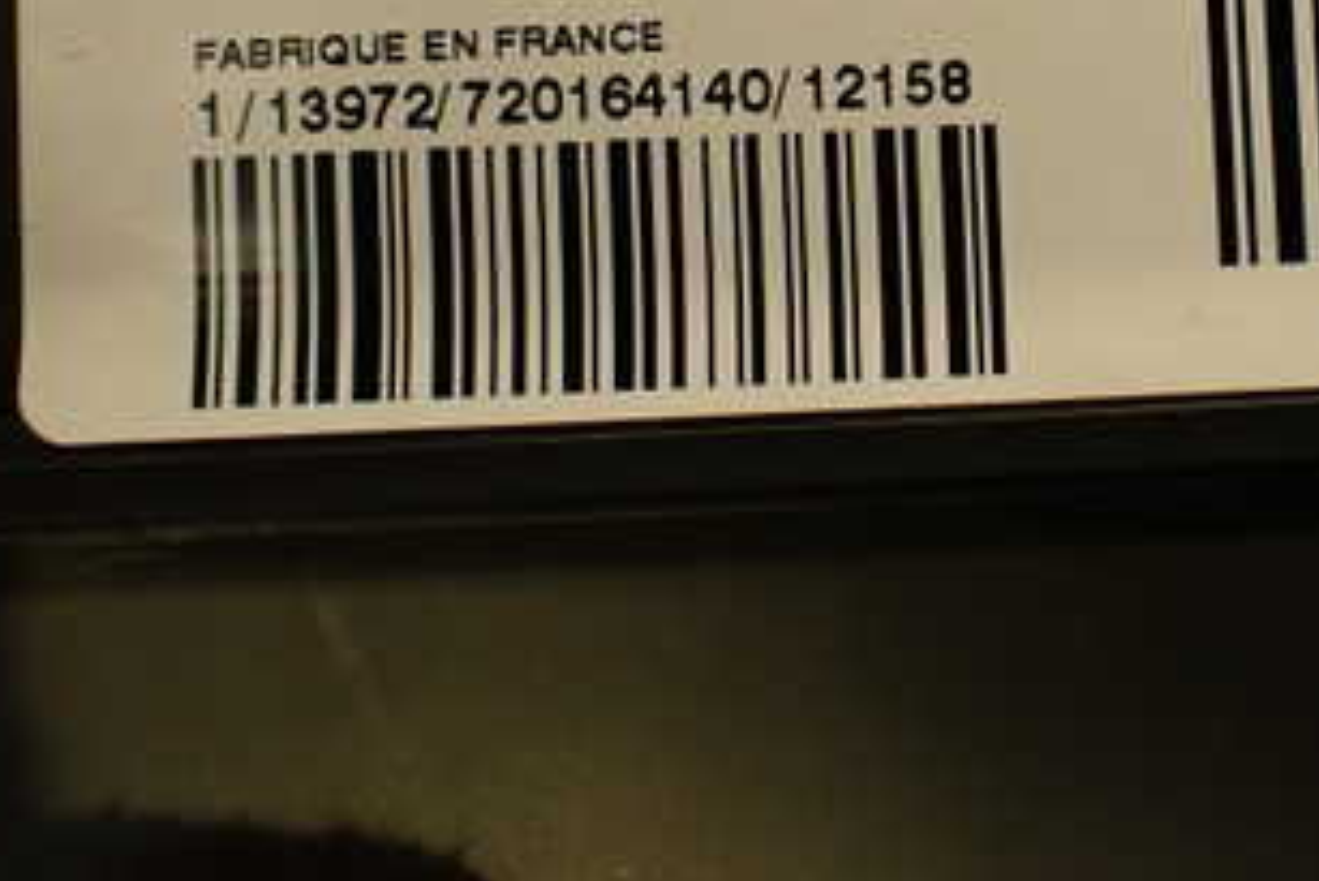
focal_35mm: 61
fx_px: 2236
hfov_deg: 31.8
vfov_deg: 21.8
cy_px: 103
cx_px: 1091
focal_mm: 5.4
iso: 200
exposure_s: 1/50
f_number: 2.3
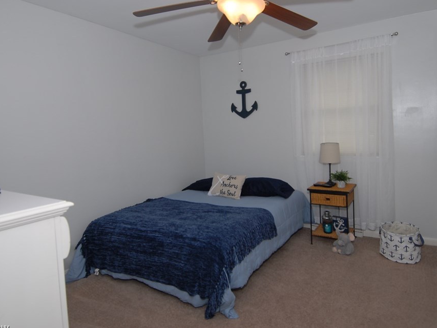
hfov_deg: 76.3
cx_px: 235
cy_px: 150
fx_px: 278
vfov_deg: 61.0
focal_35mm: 22
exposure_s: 1/60
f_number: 5
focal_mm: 12
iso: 200
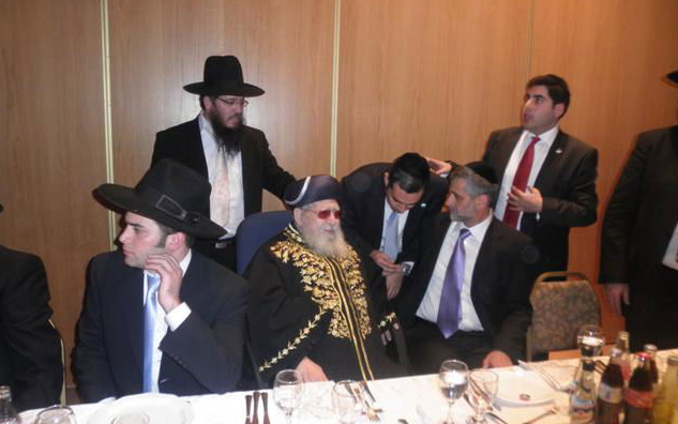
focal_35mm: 30
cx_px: 337
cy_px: 227
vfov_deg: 41.8
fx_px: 554
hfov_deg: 62.9
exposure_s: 1/30
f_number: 3
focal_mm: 5
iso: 200
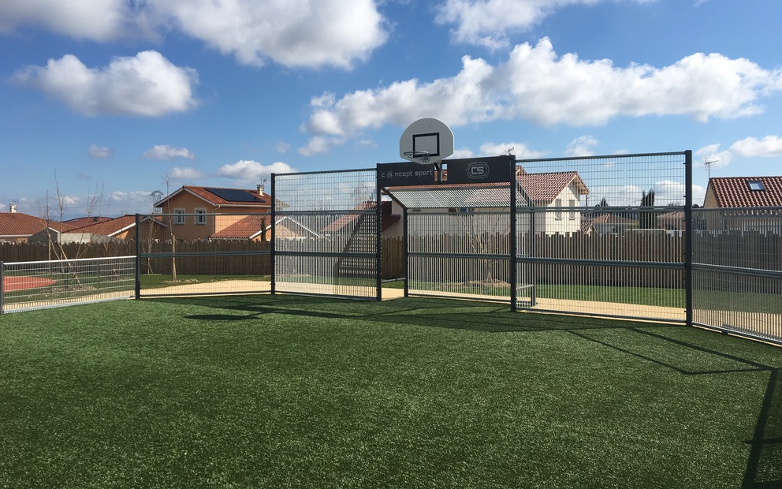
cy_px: 214
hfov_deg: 61.2
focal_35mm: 31
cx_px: 391
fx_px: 661
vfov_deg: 40.5
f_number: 2.2
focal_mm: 4.15
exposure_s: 1/2564
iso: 25
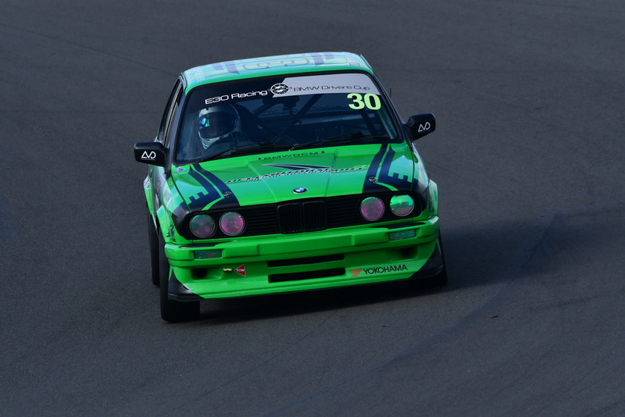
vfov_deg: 2.4
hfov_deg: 3.5
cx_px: 312
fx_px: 10159
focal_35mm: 585
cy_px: 208
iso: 400
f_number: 9
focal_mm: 390
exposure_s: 1/640
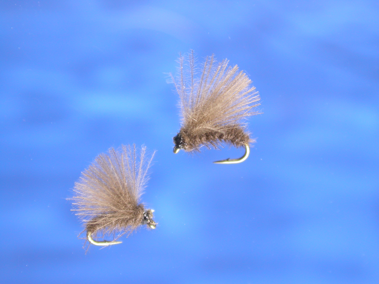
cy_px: 142
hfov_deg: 15.5
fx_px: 1390
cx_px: 190
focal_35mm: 127
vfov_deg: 11.7
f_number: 5.1
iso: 100
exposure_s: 1/50.2
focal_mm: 26.4
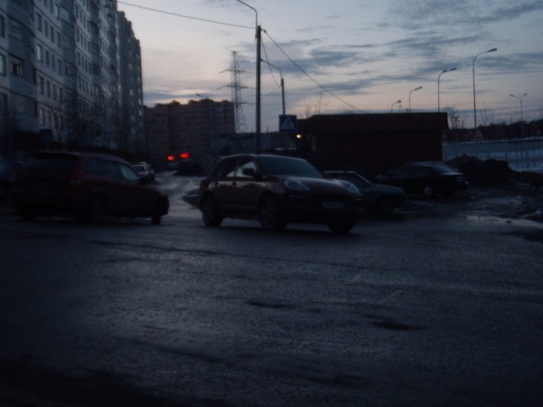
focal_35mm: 47
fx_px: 737
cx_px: 283
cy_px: 188
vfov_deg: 30.9
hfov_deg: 40.4
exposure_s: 1/43.5
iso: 64
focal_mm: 6.4
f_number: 3.5
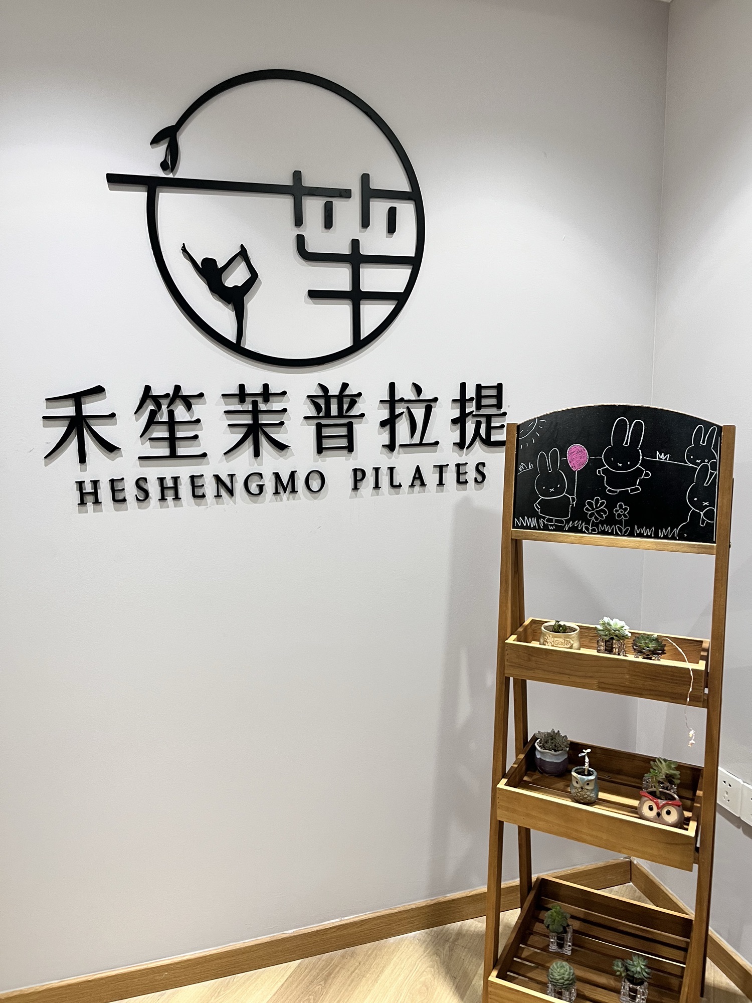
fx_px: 753
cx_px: 376
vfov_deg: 67.3
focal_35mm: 26
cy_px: 502
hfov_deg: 53.1
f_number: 1.6
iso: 80
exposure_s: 1/50
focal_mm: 5.1
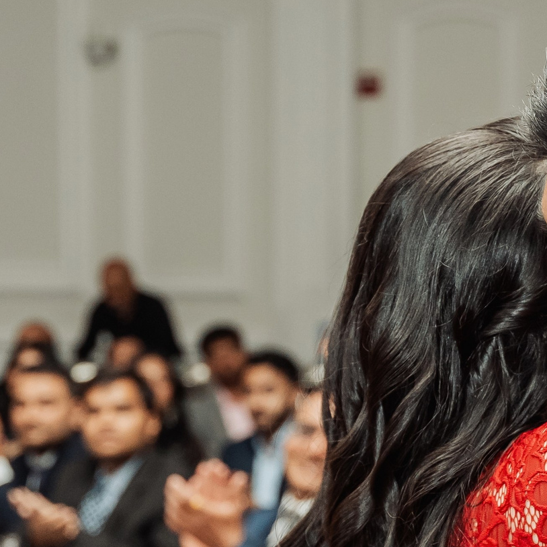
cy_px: 467
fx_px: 2099
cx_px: 685
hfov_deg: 14.3
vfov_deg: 14.7
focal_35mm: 117
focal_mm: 43.9
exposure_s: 1/250
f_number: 3.5
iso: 1250
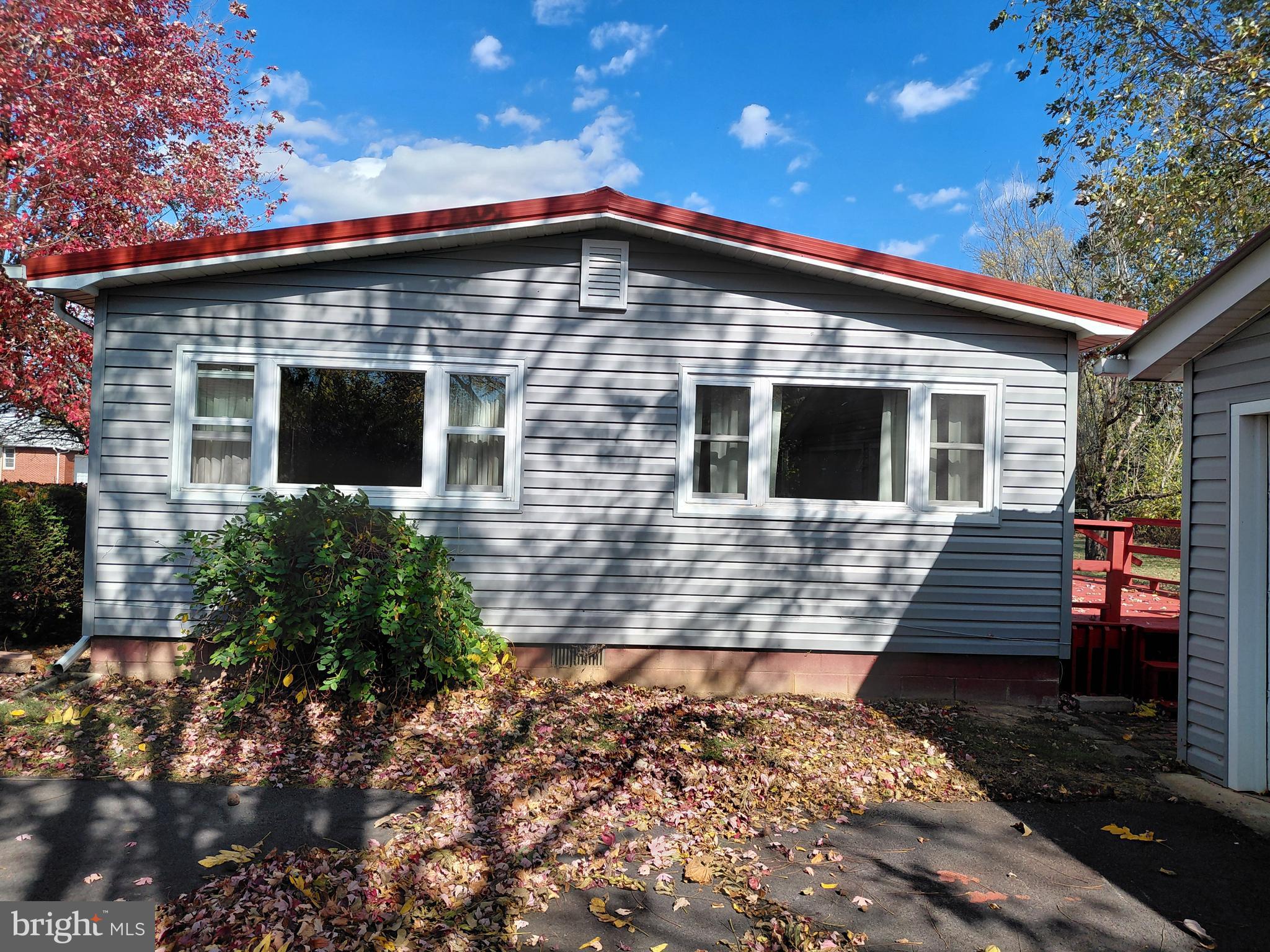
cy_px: 476
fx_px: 917
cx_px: 635
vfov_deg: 54.9
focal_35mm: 25
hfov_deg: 69.4
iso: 50
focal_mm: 4.69
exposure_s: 1/2312
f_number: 1.8
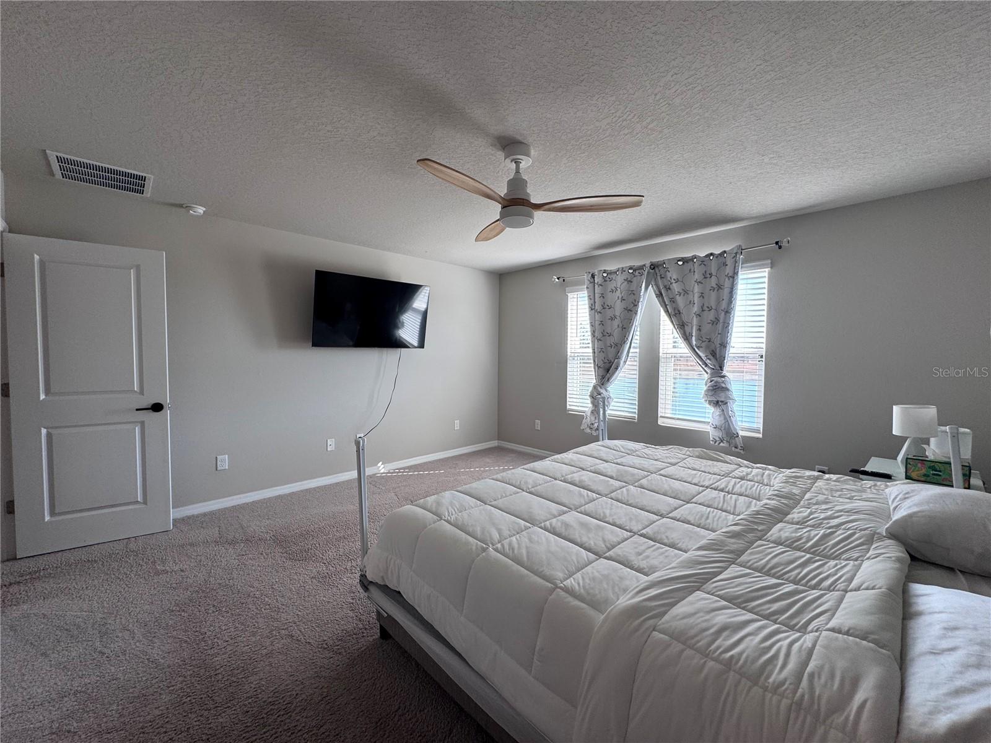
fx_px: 401
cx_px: 496
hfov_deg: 102.1
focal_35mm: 14
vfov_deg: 85.7
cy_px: 372
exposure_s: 1/99
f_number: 2.2
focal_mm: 2.22
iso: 64
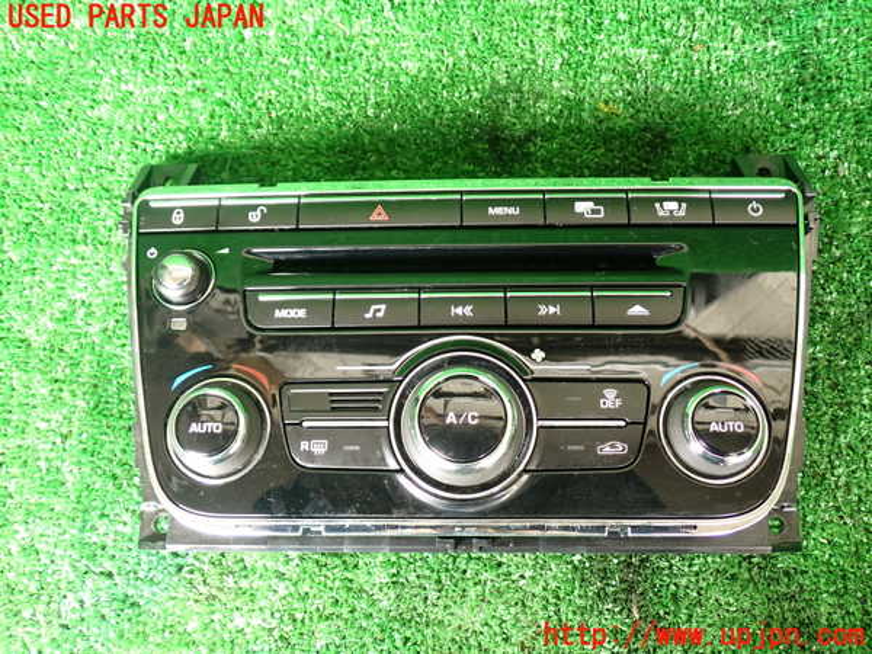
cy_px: 327
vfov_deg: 46.8
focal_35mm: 30
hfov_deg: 60.0
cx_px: 436
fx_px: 756
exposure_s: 1/30
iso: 320
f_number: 2.3
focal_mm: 5.4
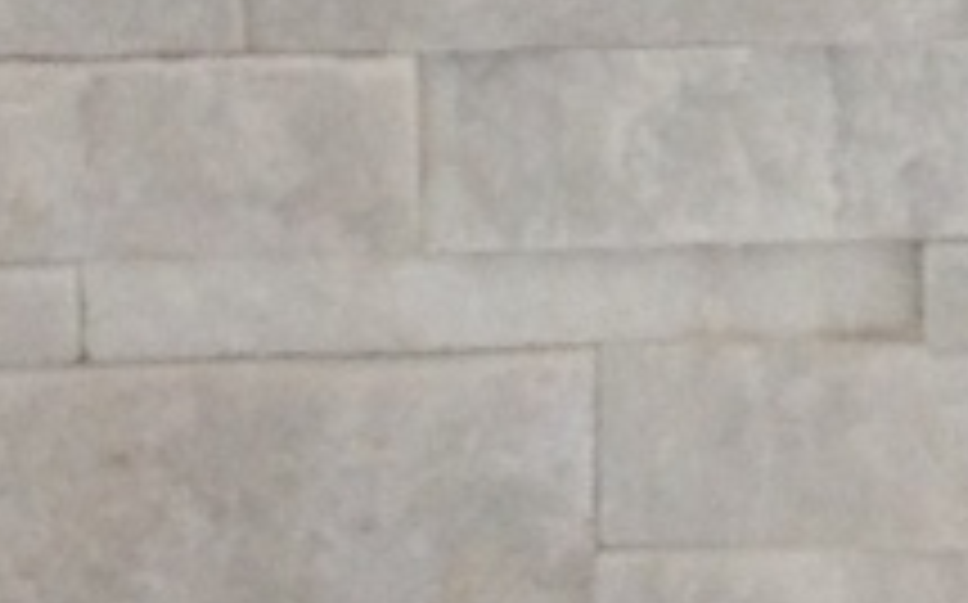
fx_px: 7434
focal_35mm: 282
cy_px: -936
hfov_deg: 7.2
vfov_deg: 4.5
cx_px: 2008
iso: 64
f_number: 2.4
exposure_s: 1/60
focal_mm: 4.28
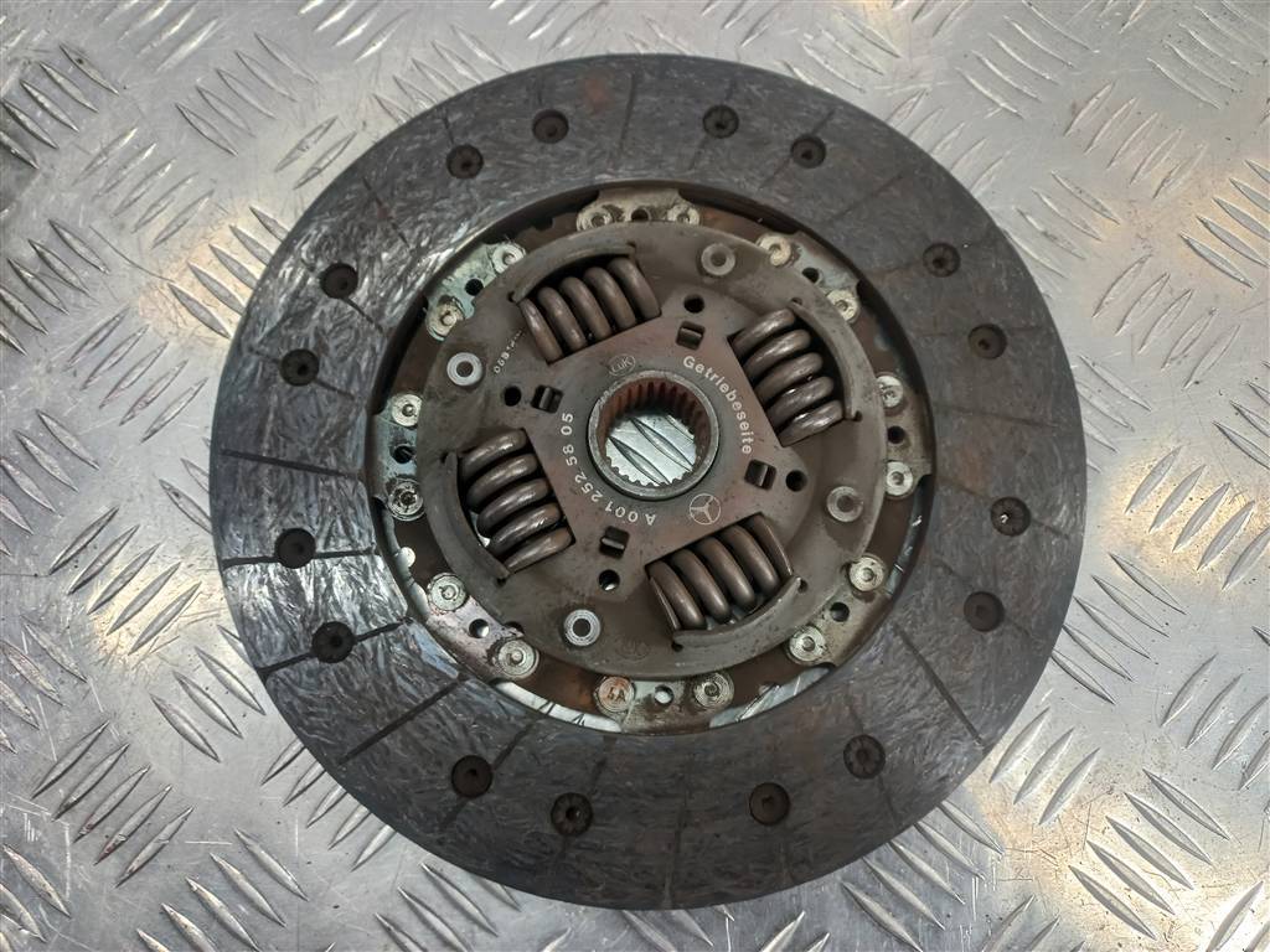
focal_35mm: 25
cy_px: 476
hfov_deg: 69.4
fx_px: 917
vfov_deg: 54.9
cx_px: 635
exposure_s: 1/50
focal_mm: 4.6
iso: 64
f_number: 1.8
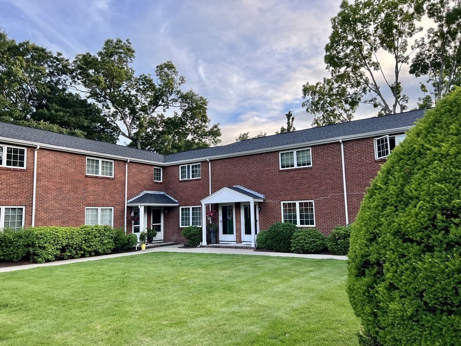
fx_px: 346
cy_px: 173
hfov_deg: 67.3
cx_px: 230
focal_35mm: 26
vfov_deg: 53.1
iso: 50
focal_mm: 5.7
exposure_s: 1/718
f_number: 1.5
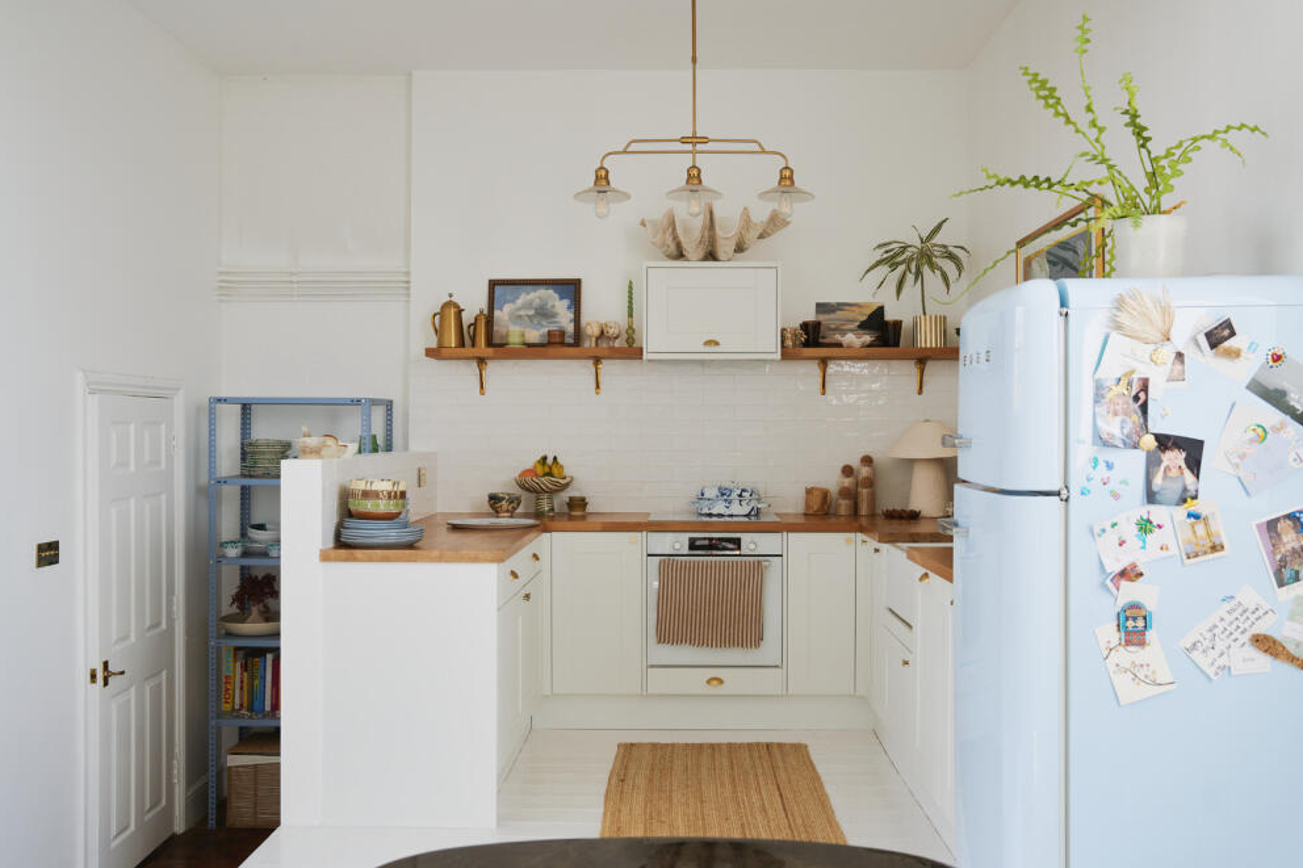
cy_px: 423
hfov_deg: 58.7
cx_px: 669
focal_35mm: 32
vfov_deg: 41.1
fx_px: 1158
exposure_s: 1/125
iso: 320
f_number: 5.6
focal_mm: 31
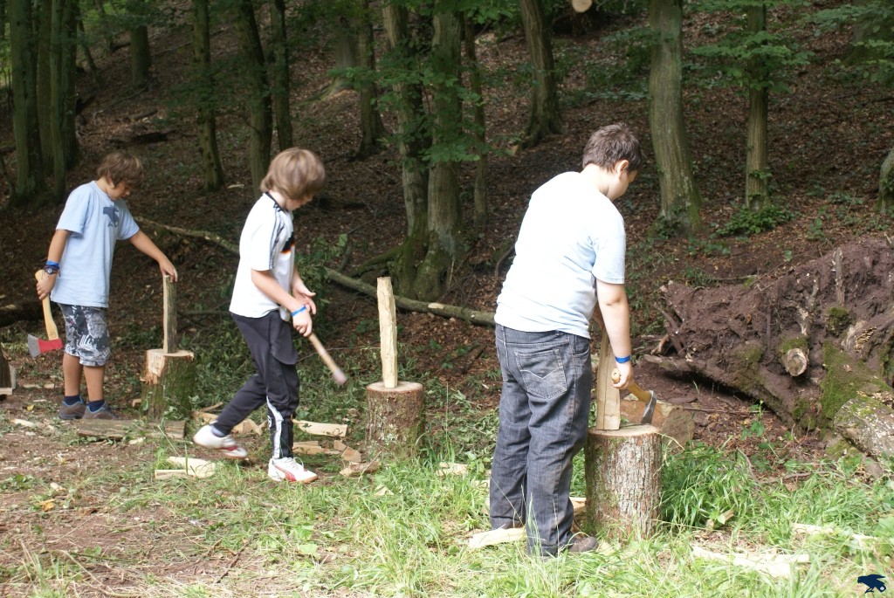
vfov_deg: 25.8
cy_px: 299
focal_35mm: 52
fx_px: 1305
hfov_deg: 37.8
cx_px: 447
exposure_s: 1/60
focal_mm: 35
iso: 100
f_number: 5.6
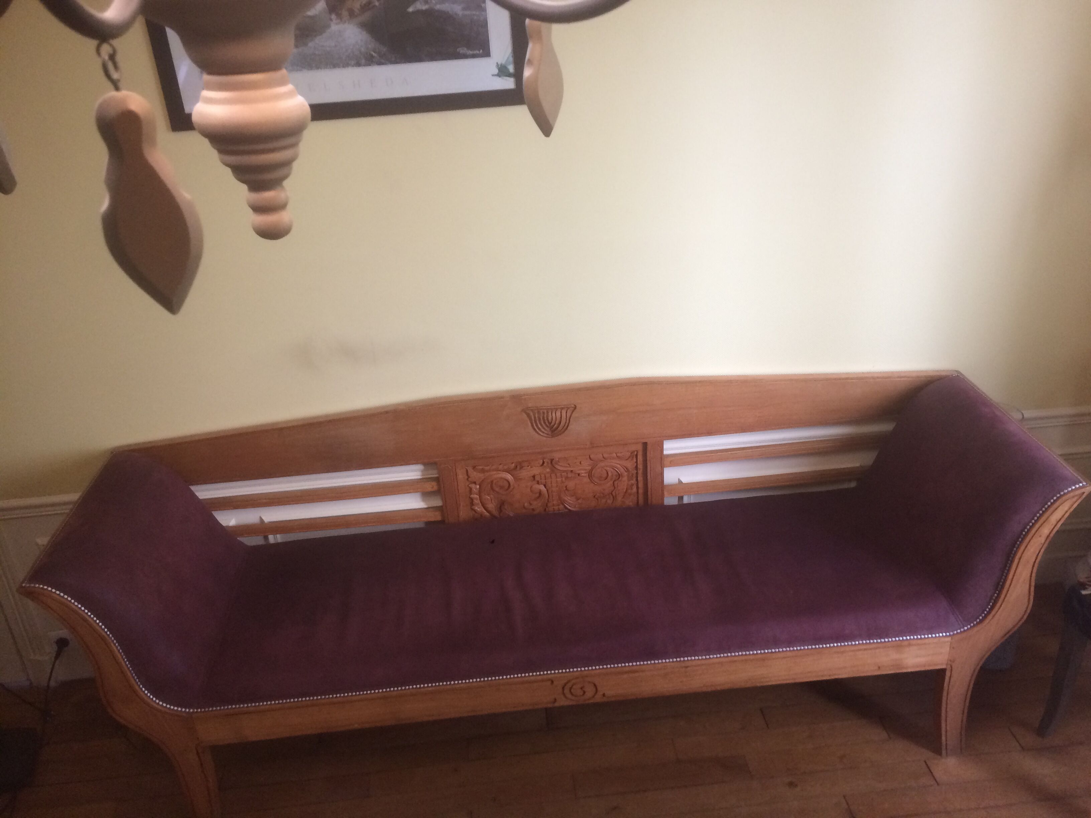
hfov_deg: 61.7
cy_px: 409
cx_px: 546
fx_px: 914
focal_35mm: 29
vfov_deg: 48.2
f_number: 2.2
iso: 160
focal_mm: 4.15
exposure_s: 1/33
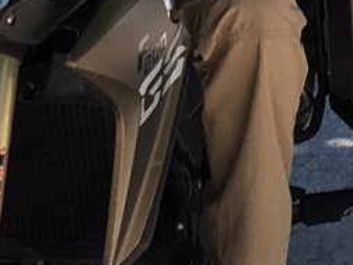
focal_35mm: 232
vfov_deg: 5.9
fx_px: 2366
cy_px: -586
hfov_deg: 8.5
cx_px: 133
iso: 25
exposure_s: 1/620
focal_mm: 4.15
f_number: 2.2
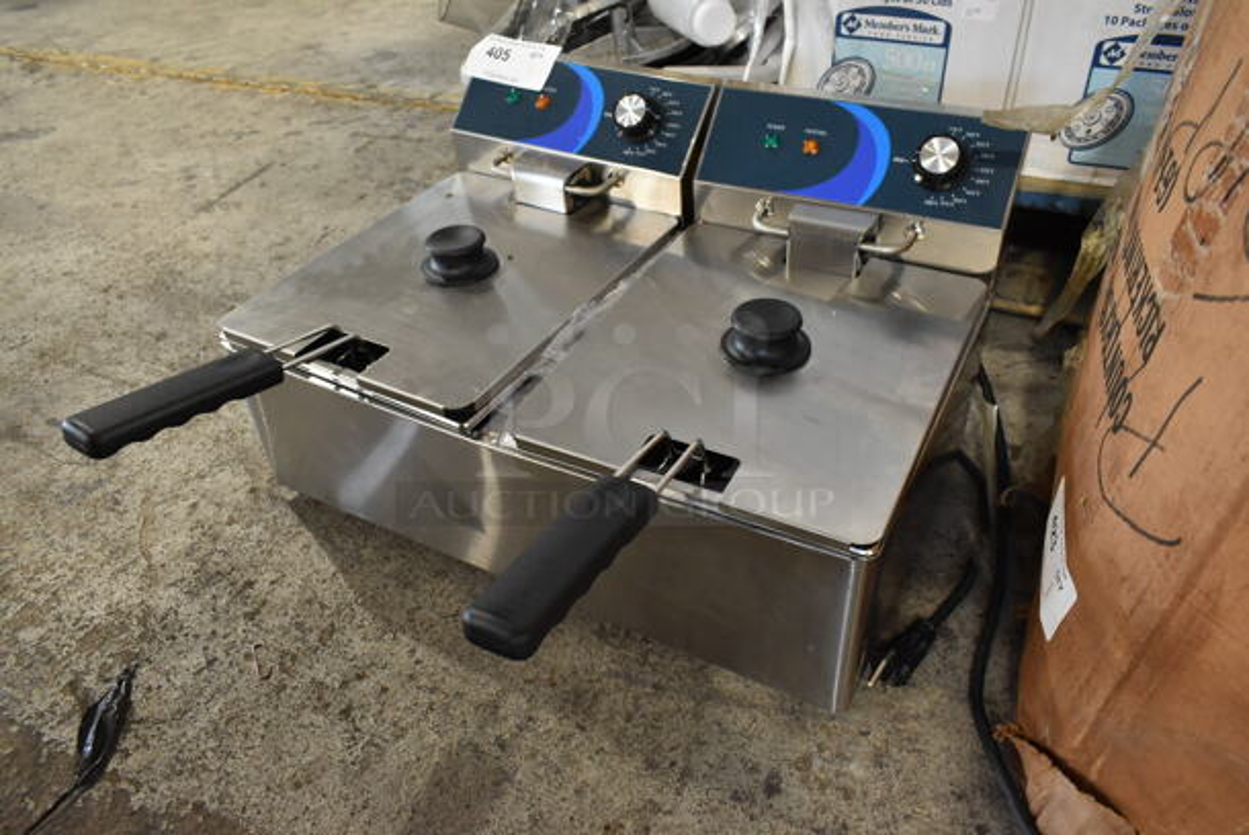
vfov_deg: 48.0
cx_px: 624
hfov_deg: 67.3
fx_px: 938
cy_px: 418
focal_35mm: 27
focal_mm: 18
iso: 1250
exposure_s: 1/30
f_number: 6.3
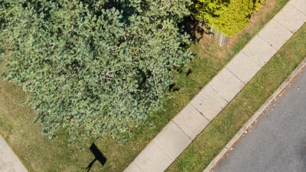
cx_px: 101
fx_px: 657
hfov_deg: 26.1
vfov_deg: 13.3
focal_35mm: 81
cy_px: -144
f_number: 1.7
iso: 100
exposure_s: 1/160
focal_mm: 6.72
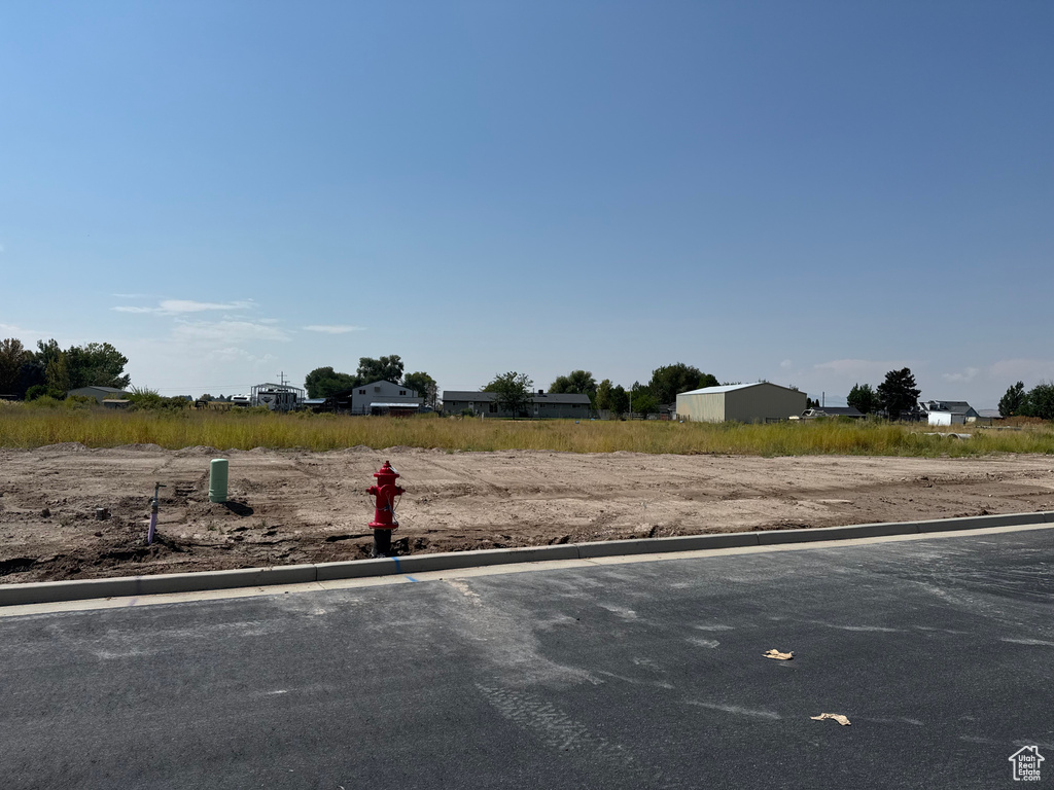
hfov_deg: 71.6
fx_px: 731
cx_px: 527
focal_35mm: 24
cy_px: 395
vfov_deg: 56.8
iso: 80
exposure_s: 1/12346
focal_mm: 6.76
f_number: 1.78
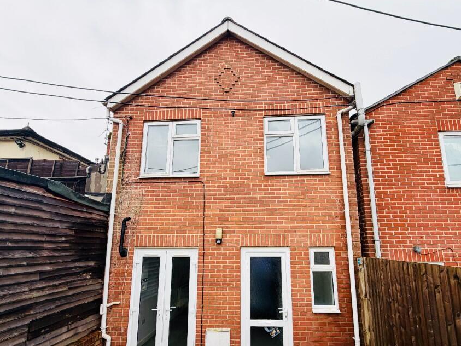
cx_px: 244
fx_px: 226
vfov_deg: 73.9
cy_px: 207
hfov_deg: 90.9
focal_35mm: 17
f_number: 2.2
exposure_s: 1/248
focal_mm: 2.22
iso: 40
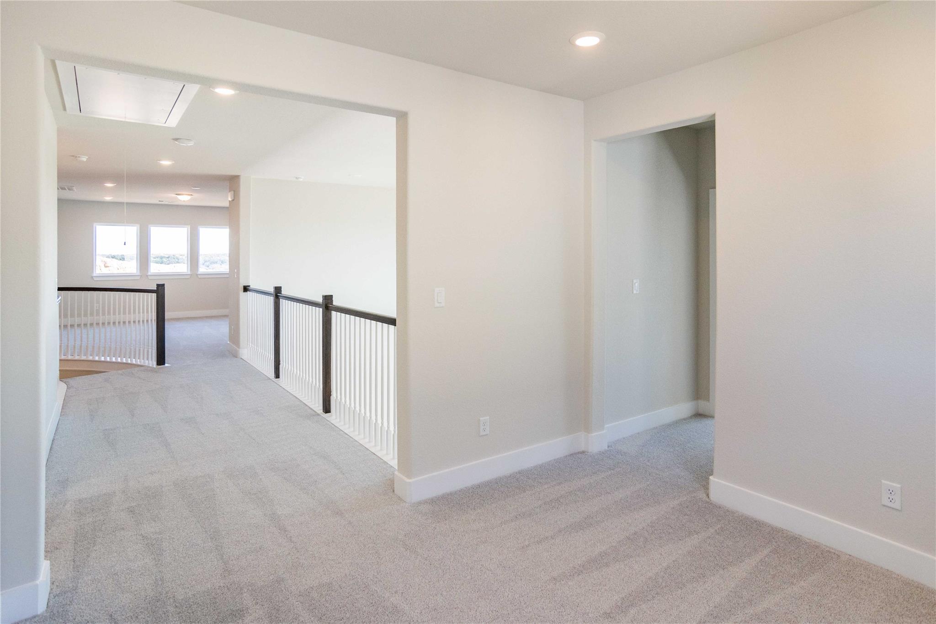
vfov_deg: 67.4
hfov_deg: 90.0
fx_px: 468
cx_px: 468
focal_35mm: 18
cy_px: 312
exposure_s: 1/250
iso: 400
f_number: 5.6
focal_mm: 12
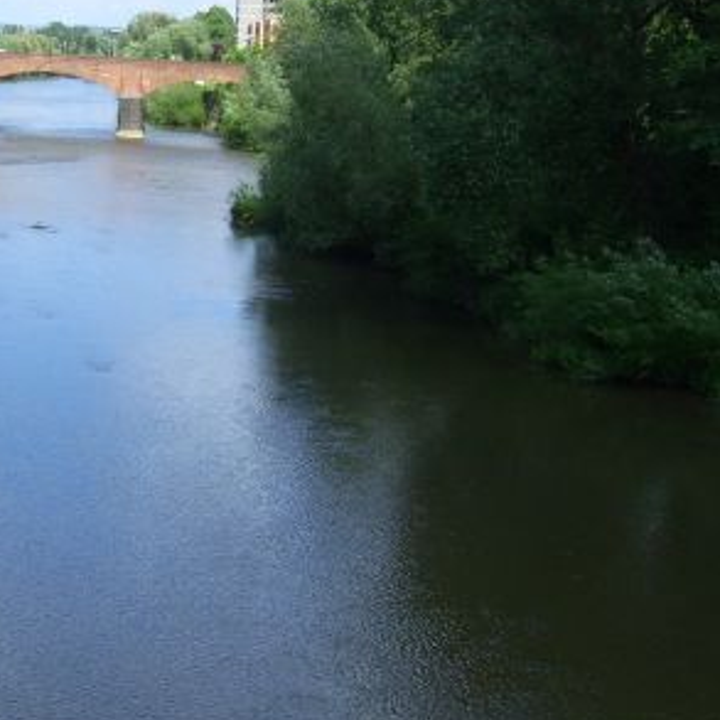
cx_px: 106
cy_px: 199
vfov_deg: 22.0
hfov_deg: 21.8
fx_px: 1836
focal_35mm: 78
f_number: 6.4
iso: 50
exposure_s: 1/250
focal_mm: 7.8
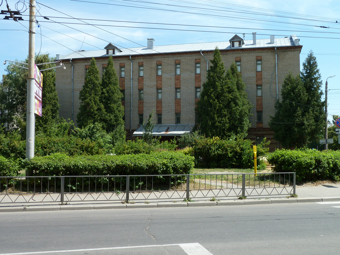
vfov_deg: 36.0
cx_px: 170
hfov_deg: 46.8
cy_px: 128
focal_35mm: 40
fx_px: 393
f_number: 4
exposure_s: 1/400
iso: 80
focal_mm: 6.5
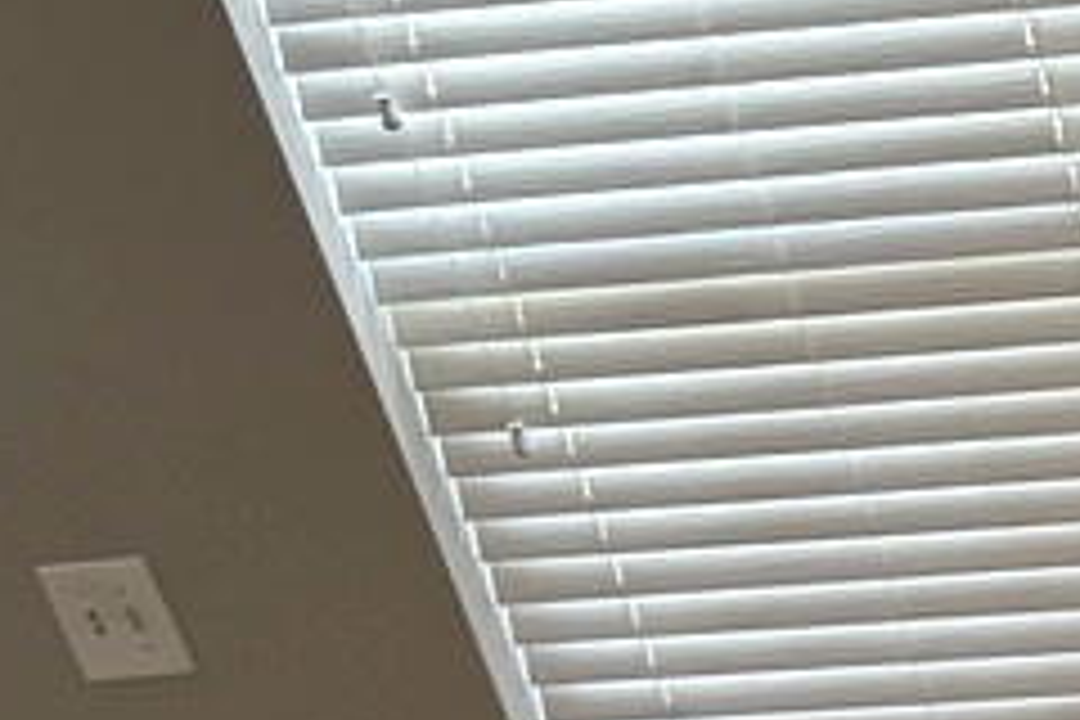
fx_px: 4500
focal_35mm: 150
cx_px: 2682
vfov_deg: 8.5
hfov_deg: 11.2
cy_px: 1557
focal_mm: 6.76
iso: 160
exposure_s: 1/121
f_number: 1.78
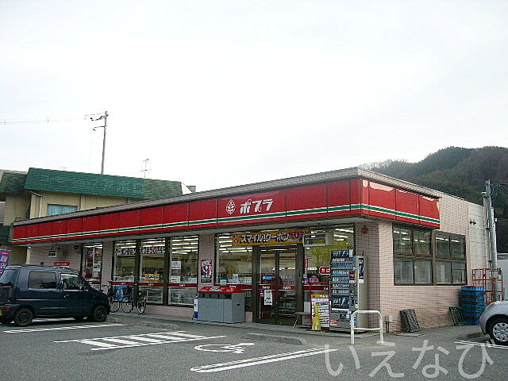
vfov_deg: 40.7
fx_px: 514
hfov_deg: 52.6
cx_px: 254
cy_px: 190
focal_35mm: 35
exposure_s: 1/500
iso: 100
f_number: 2.8
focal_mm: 5.8
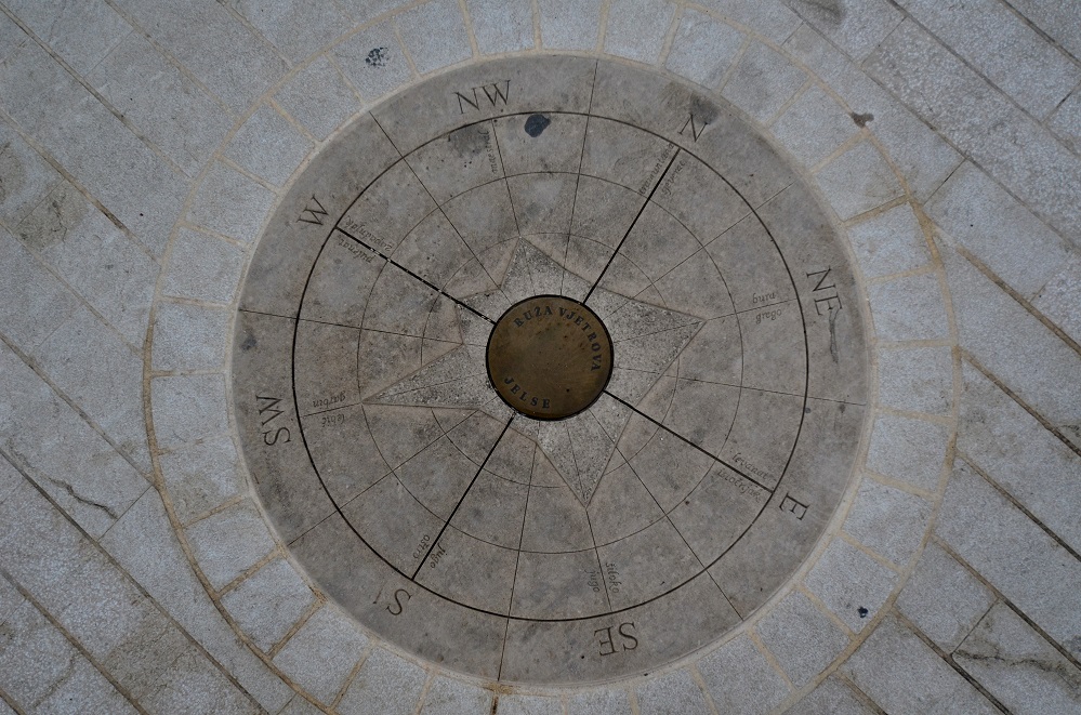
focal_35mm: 30
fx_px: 899
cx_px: 540
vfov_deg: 43.4
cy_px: 358
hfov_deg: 62.0
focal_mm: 20
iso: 400
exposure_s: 1/640
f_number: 4.5
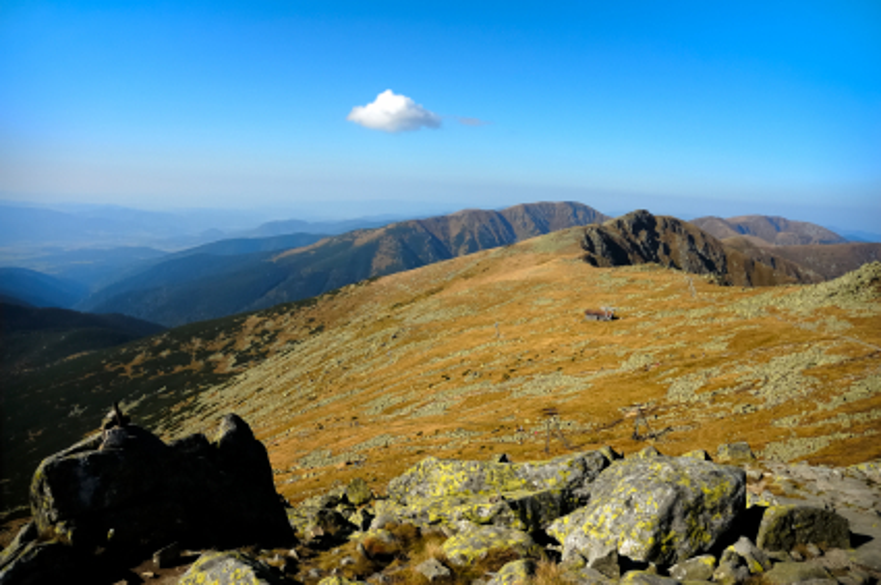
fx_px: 660
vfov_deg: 47.8
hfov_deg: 67.5
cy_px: 292
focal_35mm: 27
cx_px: 440
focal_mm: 18
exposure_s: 1/5000
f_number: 3.5
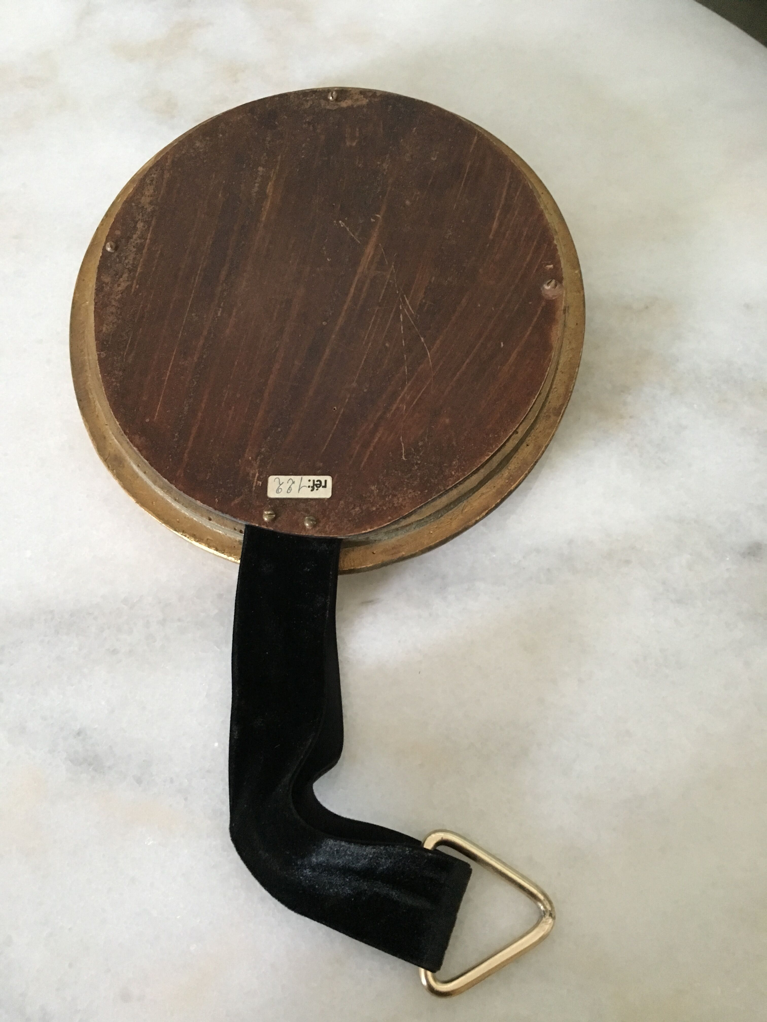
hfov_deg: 48.2
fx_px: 857
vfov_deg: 61.7
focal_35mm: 29
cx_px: 384
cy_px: 511
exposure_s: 1/17
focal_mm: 4.15
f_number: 2.2
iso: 400
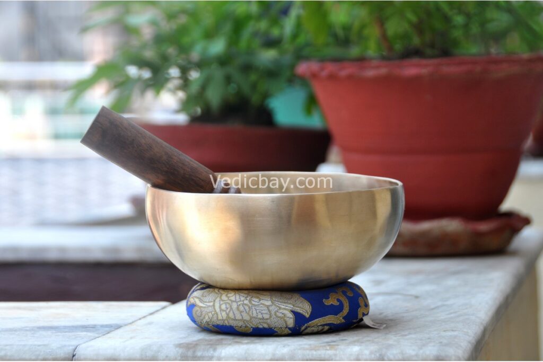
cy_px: 181
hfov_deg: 19.5
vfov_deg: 13.0
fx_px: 1584
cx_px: 272
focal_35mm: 105
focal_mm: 70
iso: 200
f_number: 6.3
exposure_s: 1/160
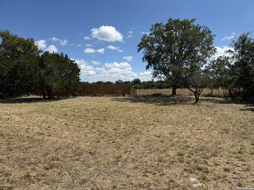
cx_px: 127
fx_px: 176
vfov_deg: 56.8
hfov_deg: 71.6
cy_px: 95
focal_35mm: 24
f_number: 1.78
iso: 80
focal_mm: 6.76
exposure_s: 1/6173
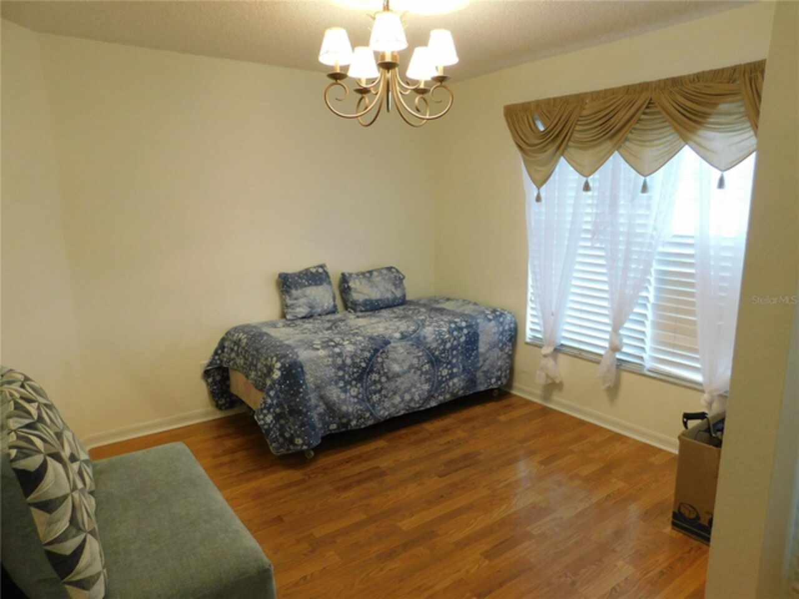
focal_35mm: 23
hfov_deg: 73.9
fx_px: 531
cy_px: 300
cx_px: 400
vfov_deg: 58.9
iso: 220
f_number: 3
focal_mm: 4
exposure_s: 1/30
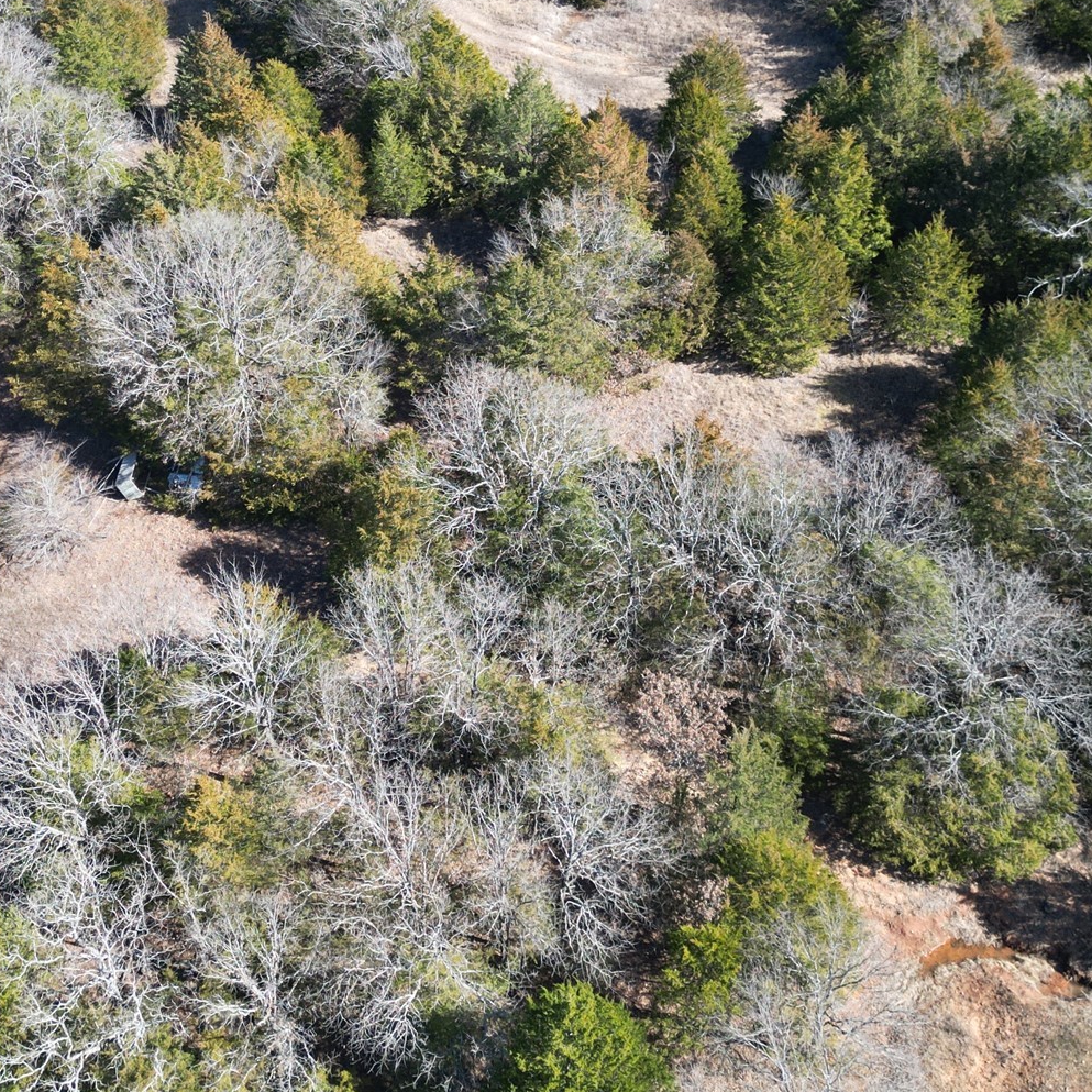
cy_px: 353
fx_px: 1463
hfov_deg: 40.9
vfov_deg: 40.4
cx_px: 481
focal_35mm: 41
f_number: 1.7
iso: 120
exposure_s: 1/800
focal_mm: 6.72
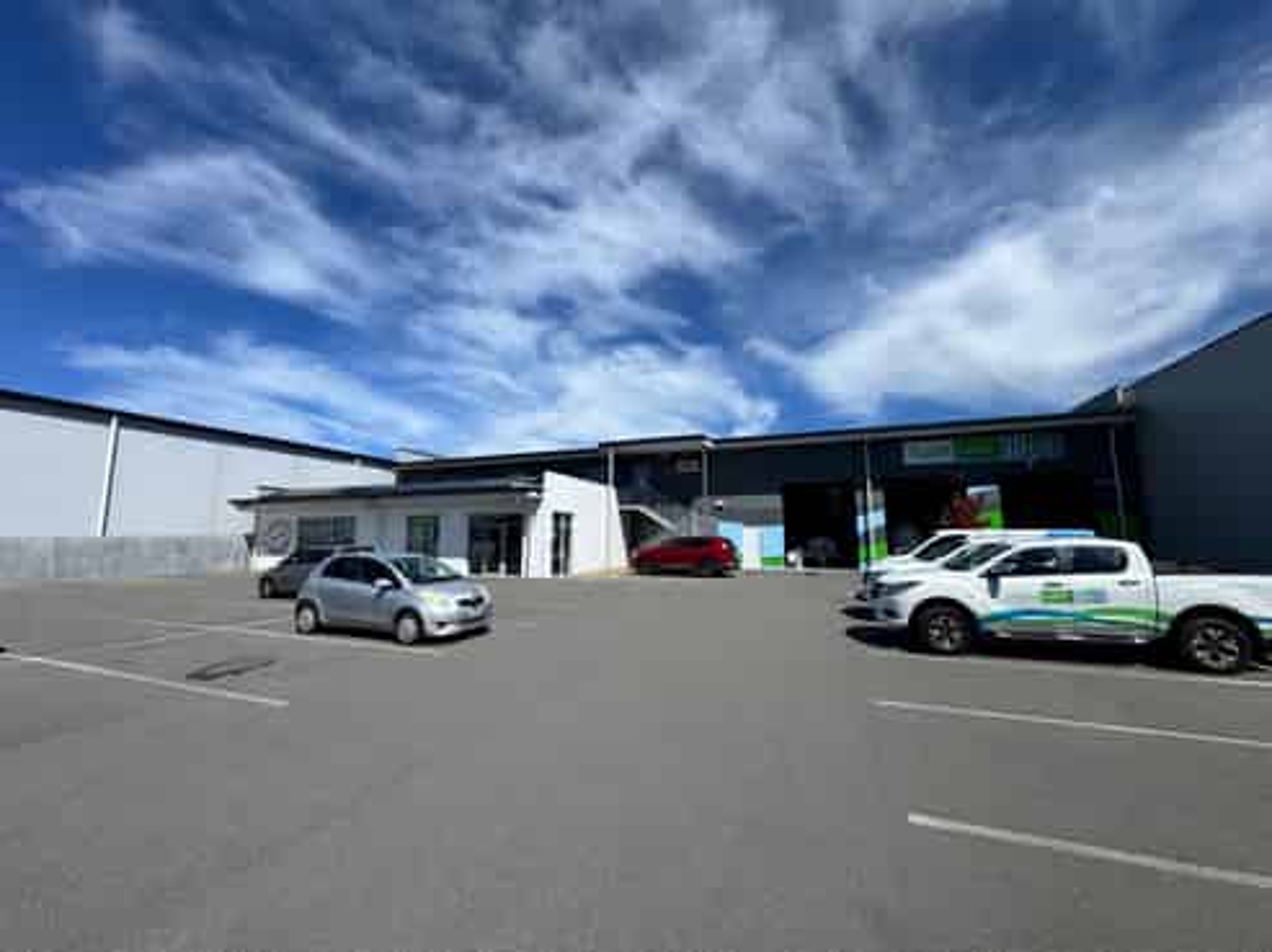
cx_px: 636
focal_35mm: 14
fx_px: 514
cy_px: 476
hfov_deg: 102.1
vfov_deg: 85.6
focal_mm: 2.22
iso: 50
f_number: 2.2
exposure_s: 1/3906
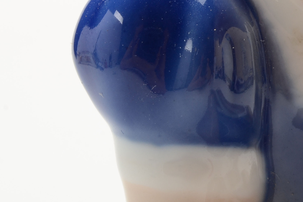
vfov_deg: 5.7
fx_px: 2024
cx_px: 434
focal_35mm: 240
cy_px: -77
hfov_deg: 8.4
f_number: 20
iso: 100
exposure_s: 1/160
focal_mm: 55
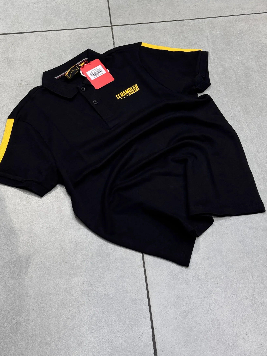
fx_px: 576
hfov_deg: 26.1
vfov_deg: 34.3
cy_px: 149
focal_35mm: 56
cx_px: 123
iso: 50
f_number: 1.78
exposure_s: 1/121
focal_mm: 6.76
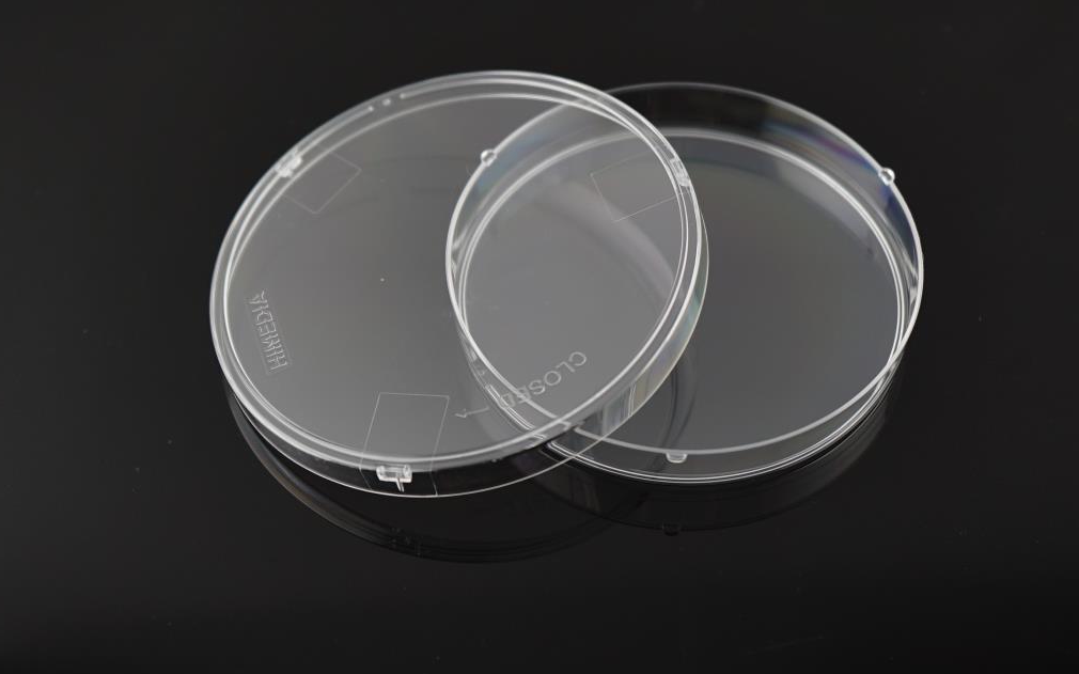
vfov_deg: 20.9
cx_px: 534
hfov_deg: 33.0
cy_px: 328
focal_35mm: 62
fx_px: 1823
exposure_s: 1/80
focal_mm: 40
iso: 125
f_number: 4
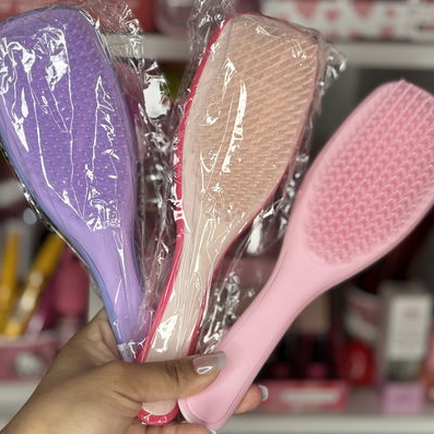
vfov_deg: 30.0
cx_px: 216
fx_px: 809
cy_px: 169
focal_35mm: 57
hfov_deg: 30.0
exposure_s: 1/144
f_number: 1.78
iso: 50
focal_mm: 6.76
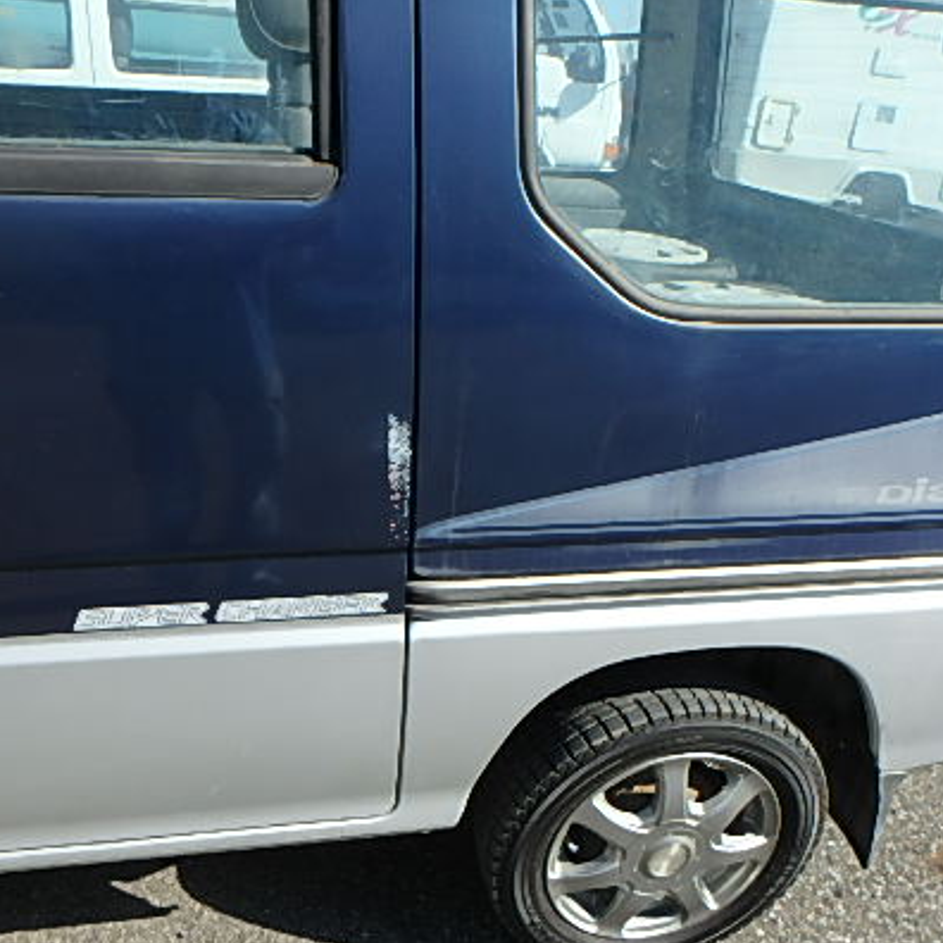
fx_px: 925
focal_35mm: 30
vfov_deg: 53.6
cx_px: 474
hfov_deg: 54.0
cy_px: 567
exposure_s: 1/640
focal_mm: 3.7
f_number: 3.5
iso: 125
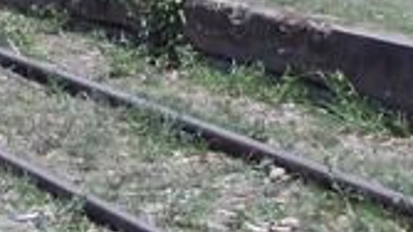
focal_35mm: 140
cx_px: -153
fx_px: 1533
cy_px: -165
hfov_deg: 14.6
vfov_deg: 8.4
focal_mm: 4
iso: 80
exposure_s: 1/320
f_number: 5.4
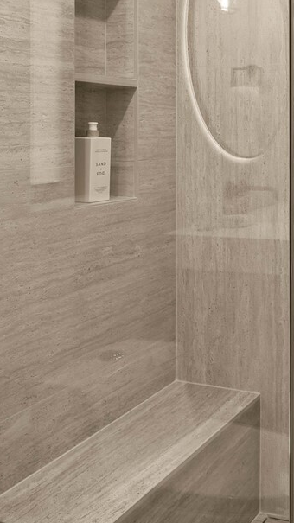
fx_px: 652
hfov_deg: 23.3
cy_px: 112
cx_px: 352
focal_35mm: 47
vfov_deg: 42.0
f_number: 6.7
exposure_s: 1/15
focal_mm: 16
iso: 1000
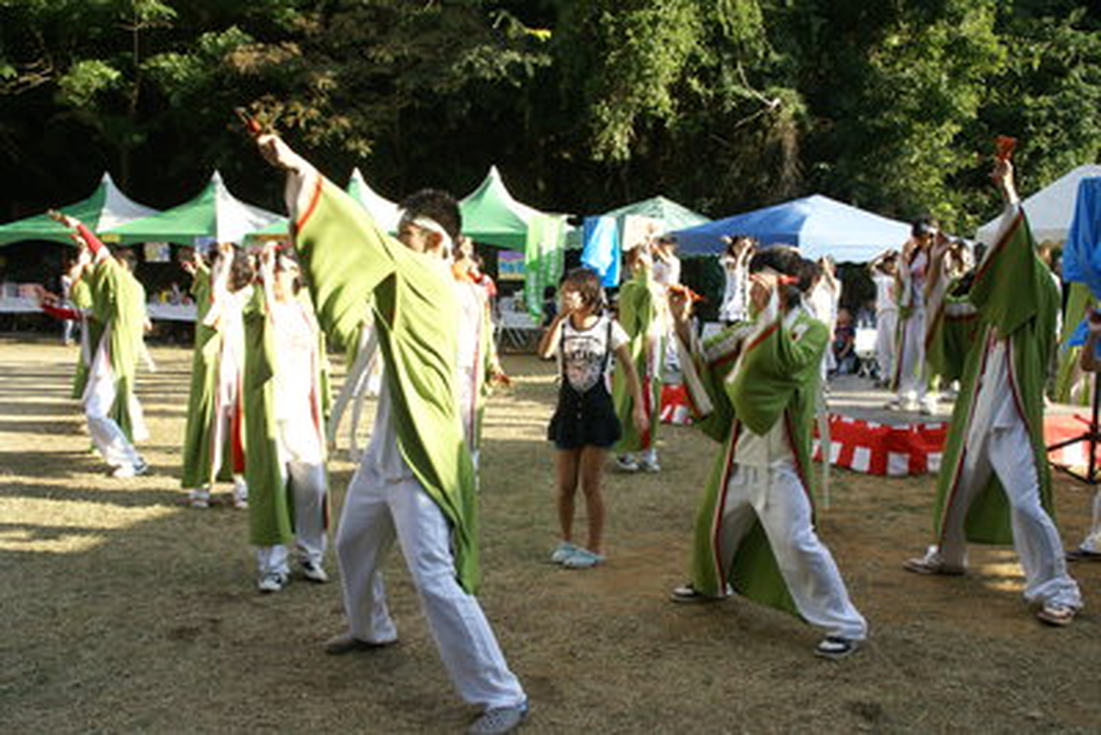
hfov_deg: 53.1
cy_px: 368
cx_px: 550
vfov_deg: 36.9
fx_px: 1101
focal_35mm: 36
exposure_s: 1/125
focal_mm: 24
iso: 100
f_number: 5.6
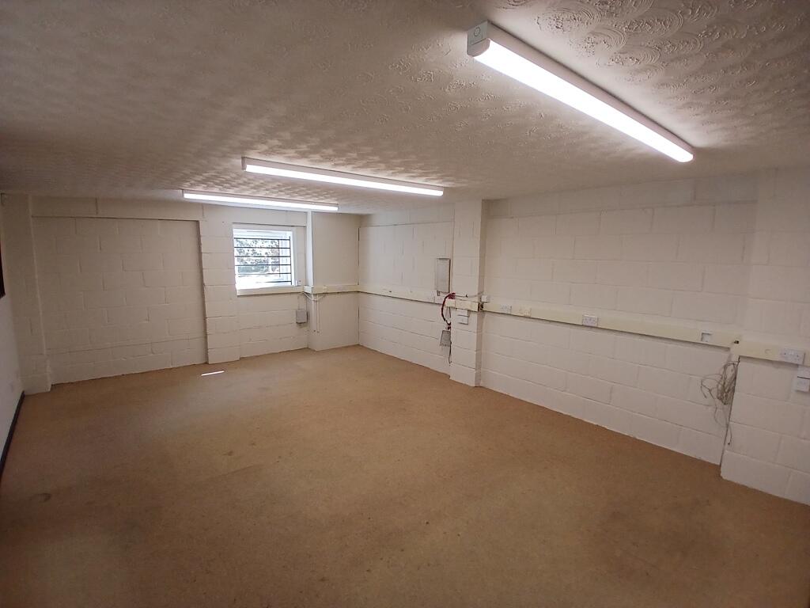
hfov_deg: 91.0
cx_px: 405
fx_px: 398
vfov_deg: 74.7
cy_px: 304
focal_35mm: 17
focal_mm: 1.4
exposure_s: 1/50
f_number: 2.2
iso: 80
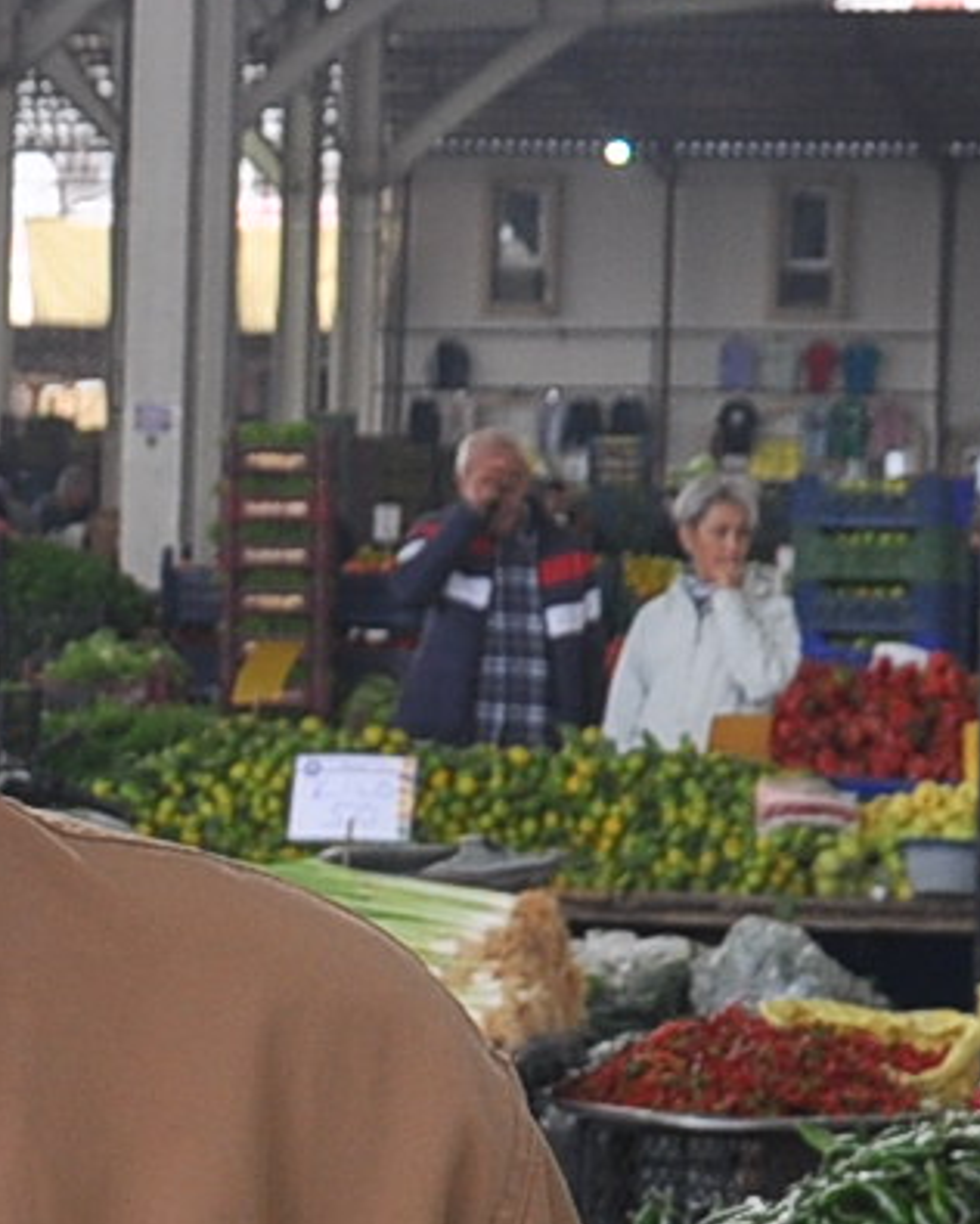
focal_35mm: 168
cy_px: 1373
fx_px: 6091
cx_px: -167
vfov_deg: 11.3
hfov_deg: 9.1
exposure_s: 1/100
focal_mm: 22
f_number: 5
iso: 200
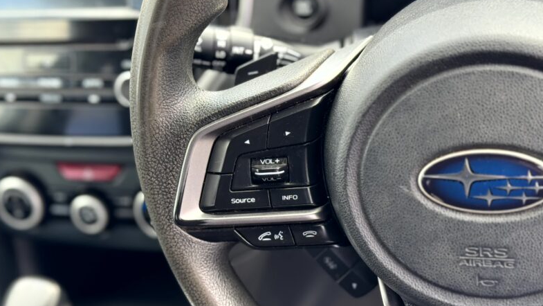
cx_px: 270
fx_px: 763
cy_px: 164
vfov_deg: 22.6
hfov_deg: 39.2
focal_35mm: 53
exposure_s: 1/98
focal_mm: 6.76
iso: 100
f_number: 1.78
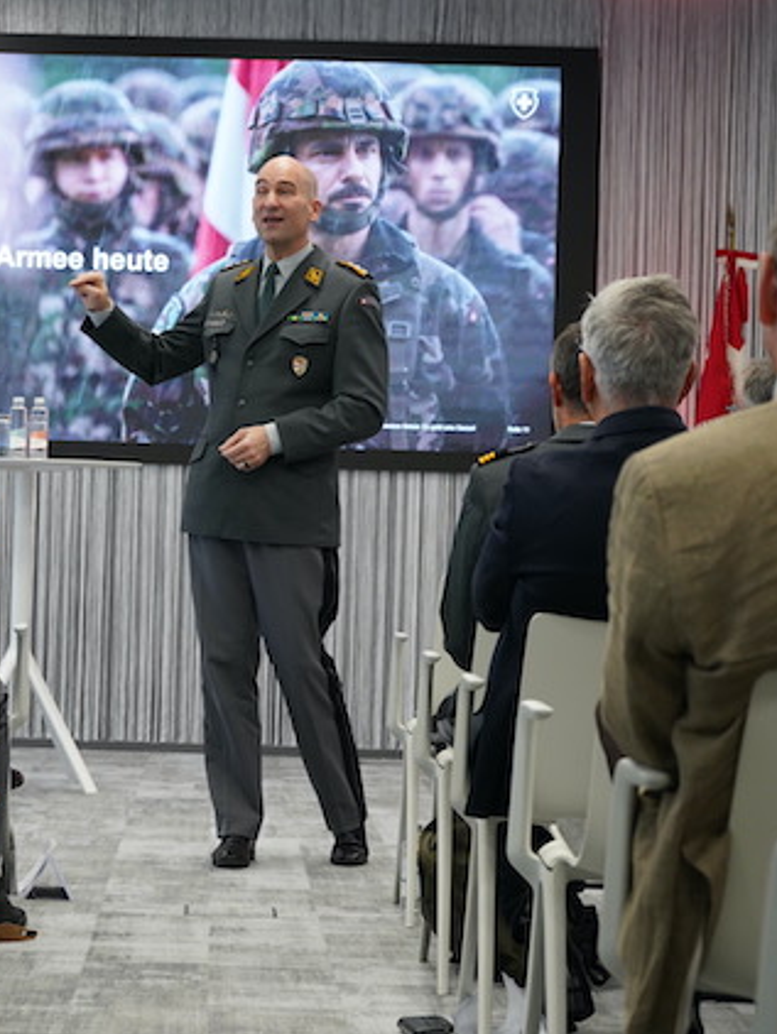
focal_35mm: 102
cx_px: 123
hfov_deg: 14.4
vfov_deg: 19.3
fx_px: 3050
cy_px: 518
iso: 1600
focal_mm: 70
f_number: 5.6
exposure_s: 1/125
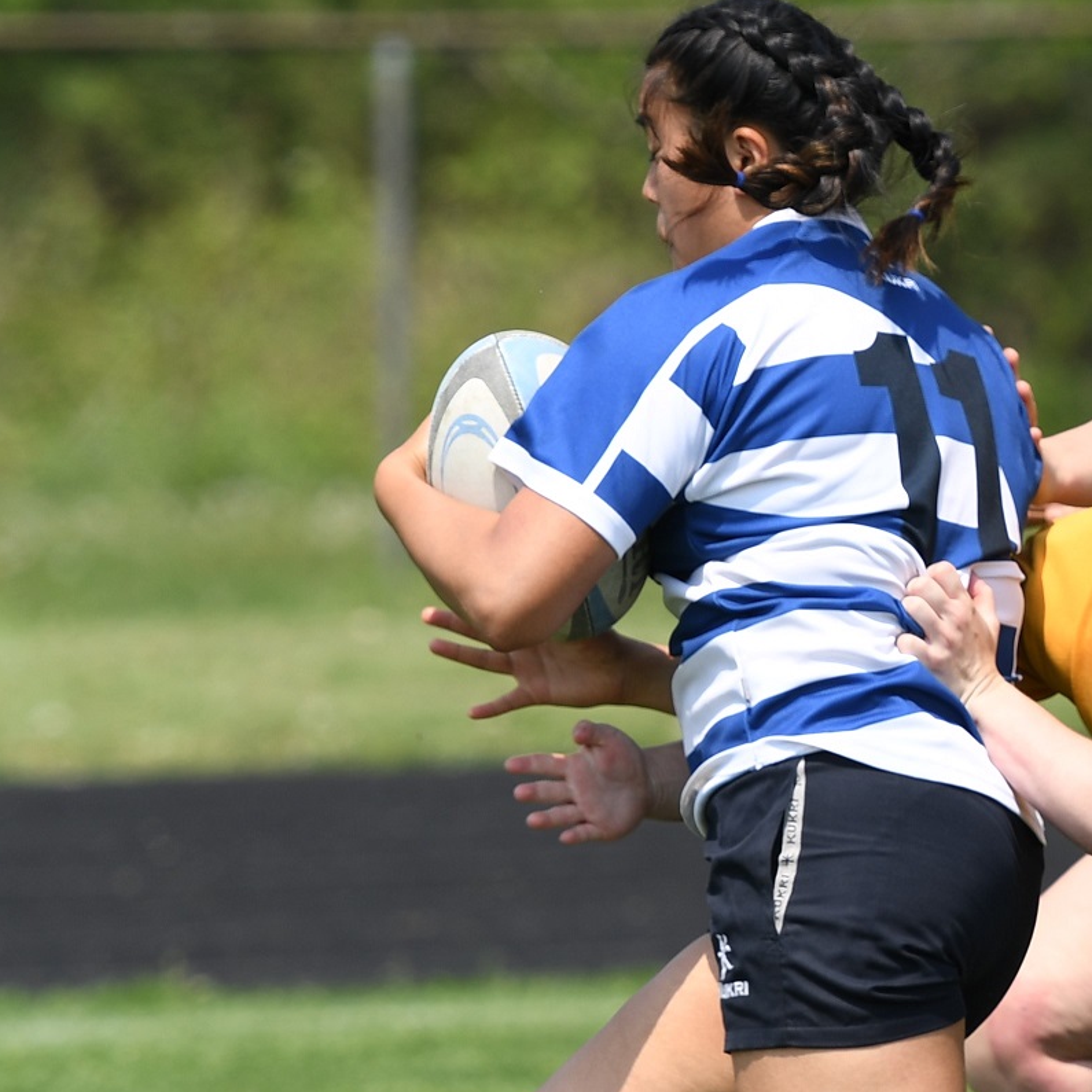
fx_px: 18523
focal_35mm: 519
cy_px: 741
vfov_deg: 3.4
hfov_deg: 3.4
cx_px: 1099
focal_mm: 180
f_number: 4
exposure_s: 1/1000
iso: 110
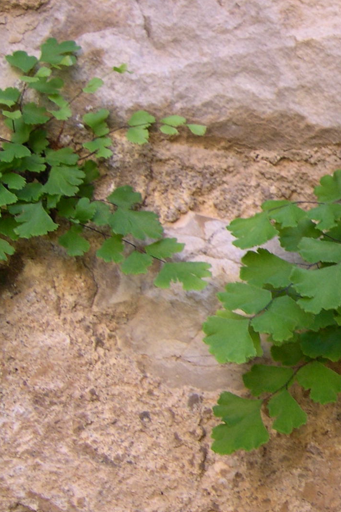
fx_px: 952
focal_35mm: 67
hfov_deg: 19.4
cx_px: 379
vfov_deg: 30.1
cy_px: 257
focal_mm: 8
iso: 100
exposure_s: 1/36
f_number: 2.8
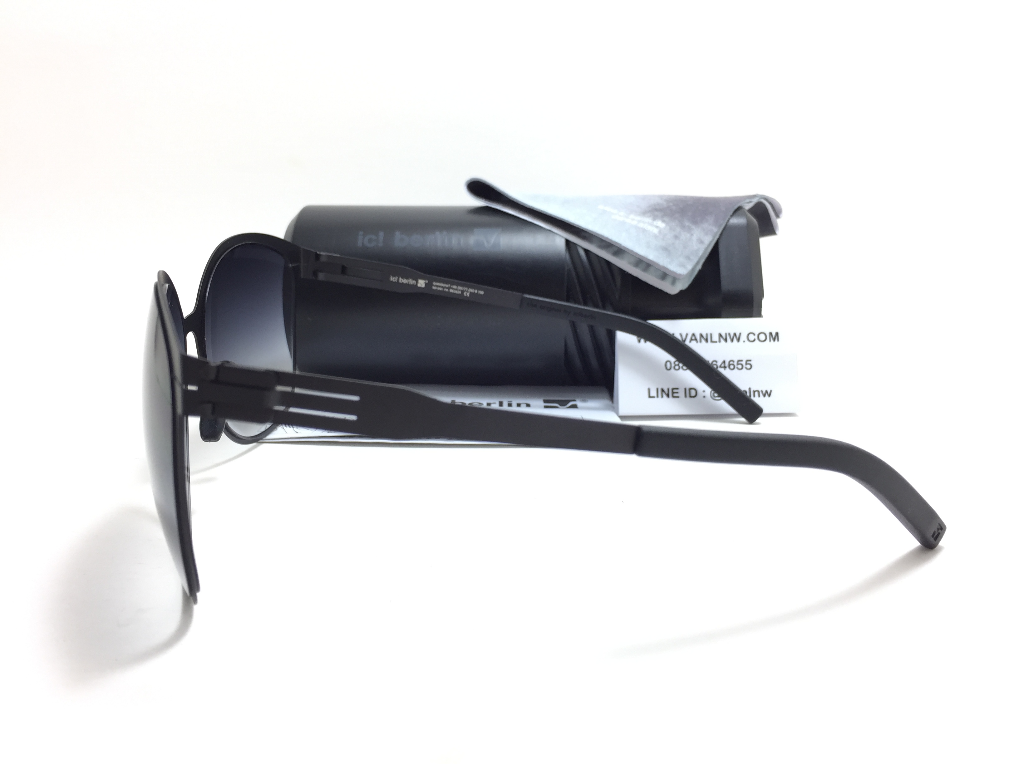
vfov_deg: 48.2
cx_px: 510
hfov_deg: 61.7
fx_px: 854
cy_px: 382
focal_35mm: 29
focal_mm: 4.15
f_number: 2.2
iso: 32
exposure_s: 1/50
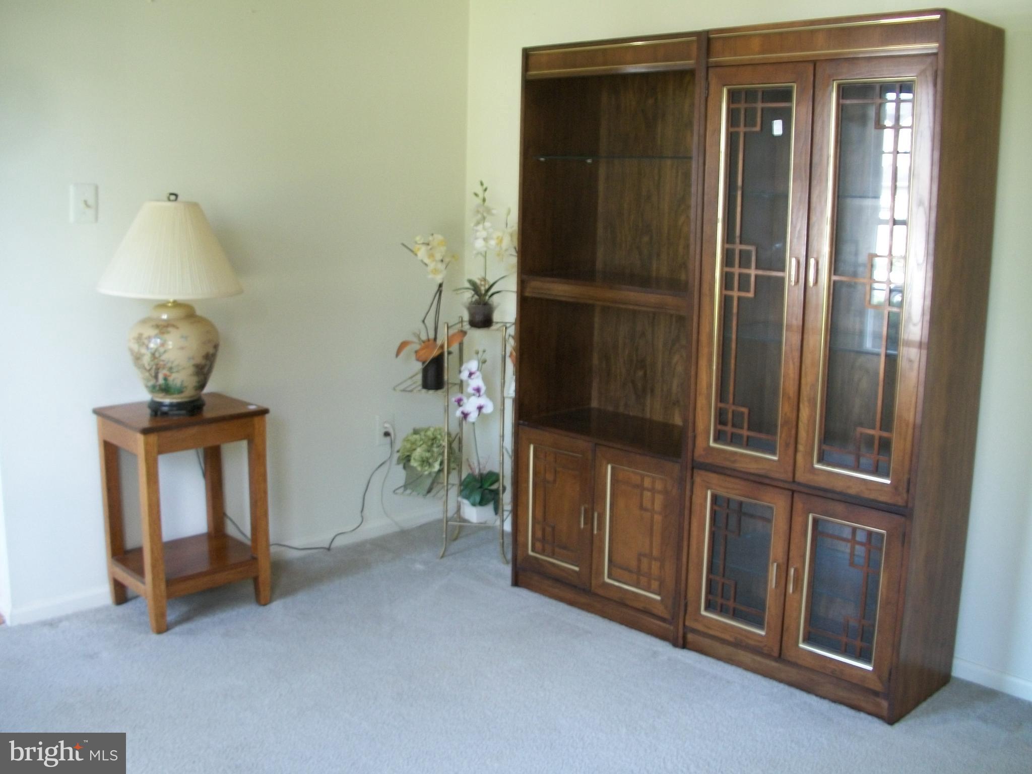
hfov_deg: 52.6
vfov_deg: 40.7
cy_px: 387
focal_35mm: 35
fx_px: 1043
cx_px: 516
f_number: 3.1
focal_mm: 6.3
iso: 160
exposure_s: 1/10
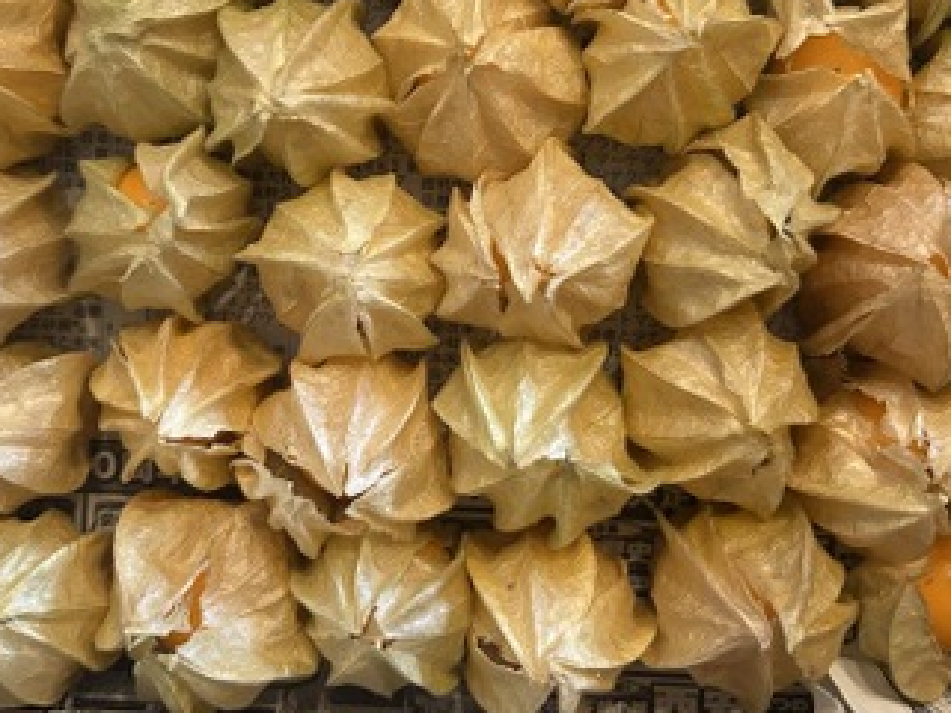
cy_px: 250
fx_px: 1071
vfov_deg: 36.5
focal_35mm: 39
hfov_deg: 47.9
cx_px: 467
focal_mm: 5.7
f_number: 1.5
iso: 400
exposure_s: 1/50
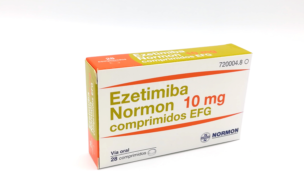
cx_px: 153
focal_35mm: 44
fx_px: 355
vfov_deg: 27.0
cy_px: 107
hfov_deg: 46.4
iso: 50
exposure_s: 1/418
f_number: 2.2
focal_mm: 3.83
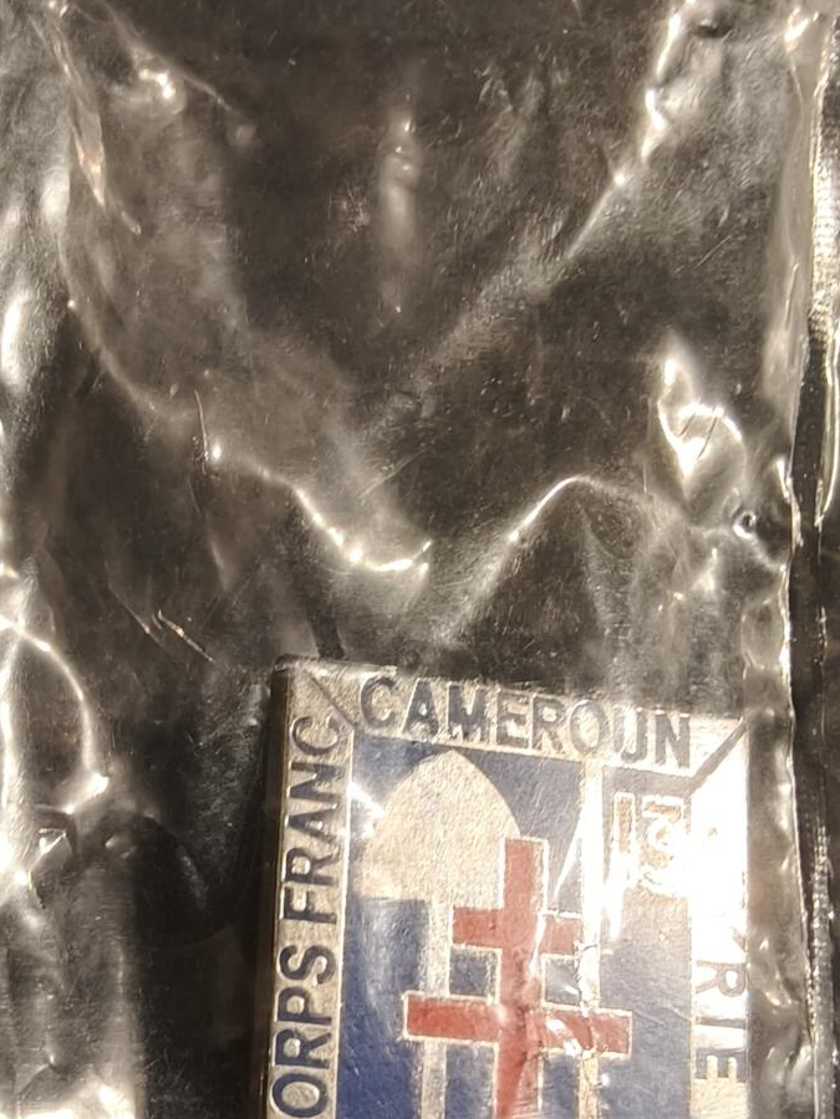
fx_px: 1488
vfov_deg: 37.0
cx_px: 467
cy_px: 1115
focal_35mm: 46
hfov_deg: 31.5
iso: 160
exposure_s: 1/100
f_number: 2
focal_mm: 2.32
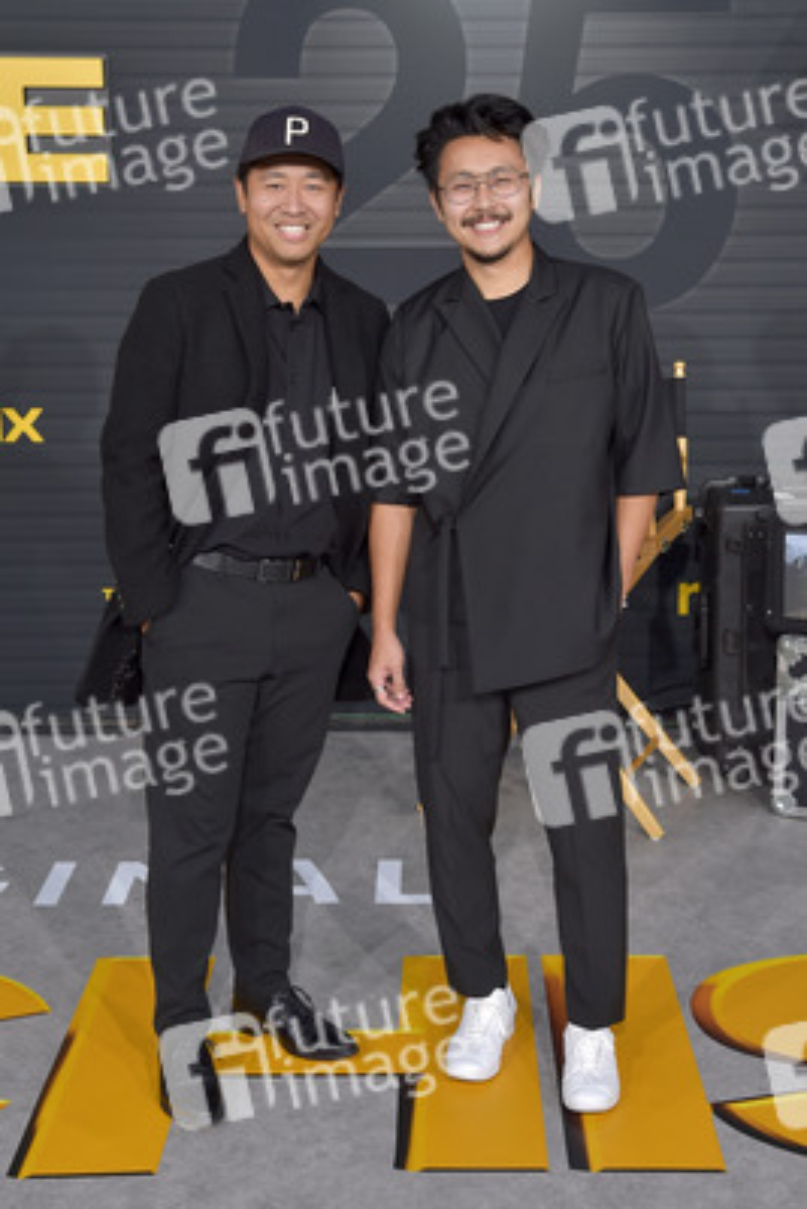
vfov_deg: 44.5
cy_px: 604
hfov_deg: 30.5
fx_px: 1478
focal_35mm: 44
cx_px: 404
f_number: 6.3
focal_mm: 44
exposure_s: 1/250
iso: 320
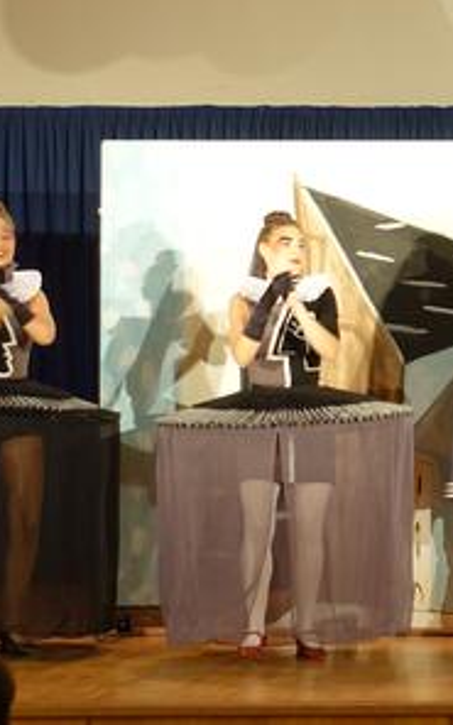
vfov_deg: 21.0
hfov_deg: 12.5
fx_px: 1956
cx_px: 688
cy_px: 430
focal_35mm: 99
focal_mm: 13.34
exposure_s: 1/40
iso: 320
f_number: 2.8
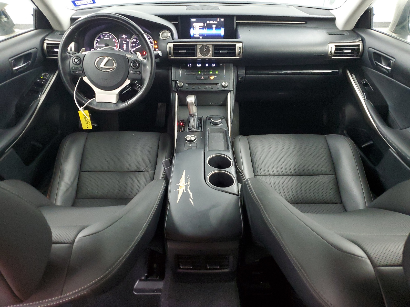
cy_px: 154
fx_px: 308
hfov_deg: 67.3
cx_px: 205
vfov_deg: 53.1
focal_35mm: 26
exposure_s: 1/17
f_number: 1.5
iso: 292
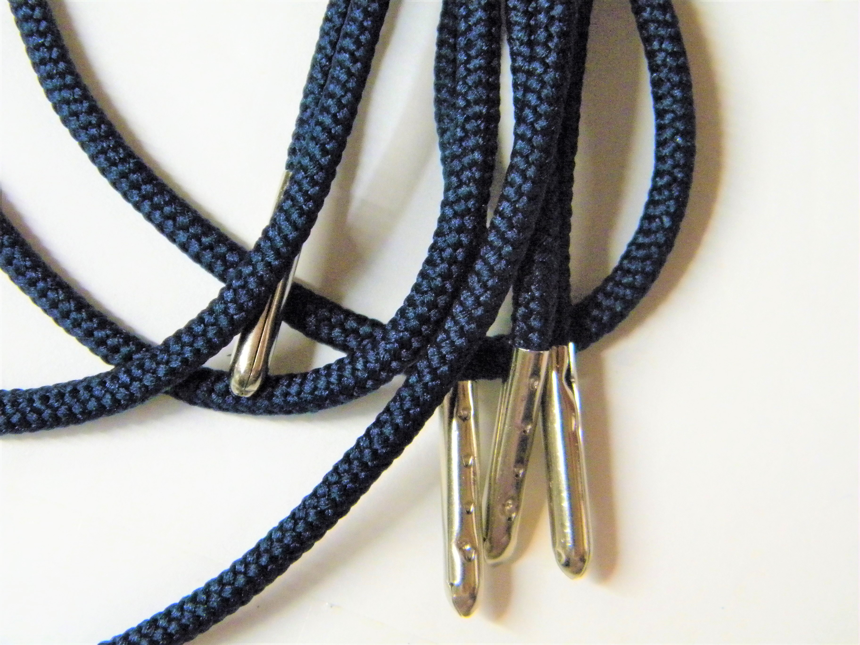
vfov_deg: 17.8
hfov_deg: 23.6
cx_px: 430
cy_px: 322
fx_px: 2062
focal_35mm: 83
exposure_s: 1/44.5
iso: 800
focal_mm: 15.1
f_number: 4.5
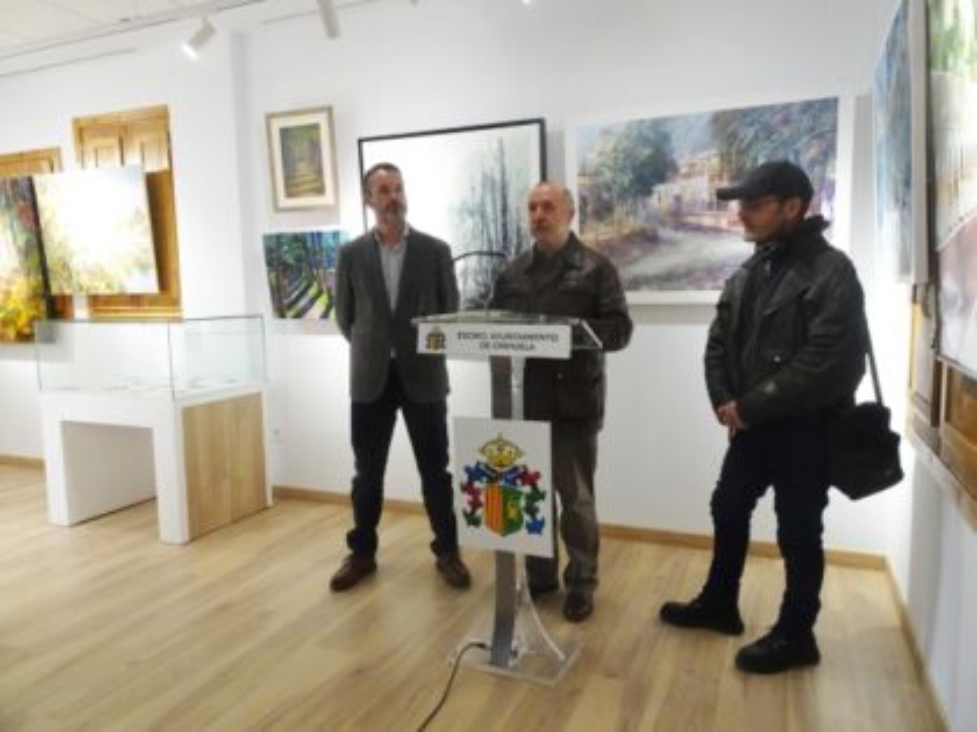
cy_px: 366
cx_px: 488
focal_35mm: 24
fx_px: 677
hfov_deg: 71.6
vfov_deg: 56.8
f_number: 3.5
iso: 500
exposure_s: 1/60
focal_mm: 4.25
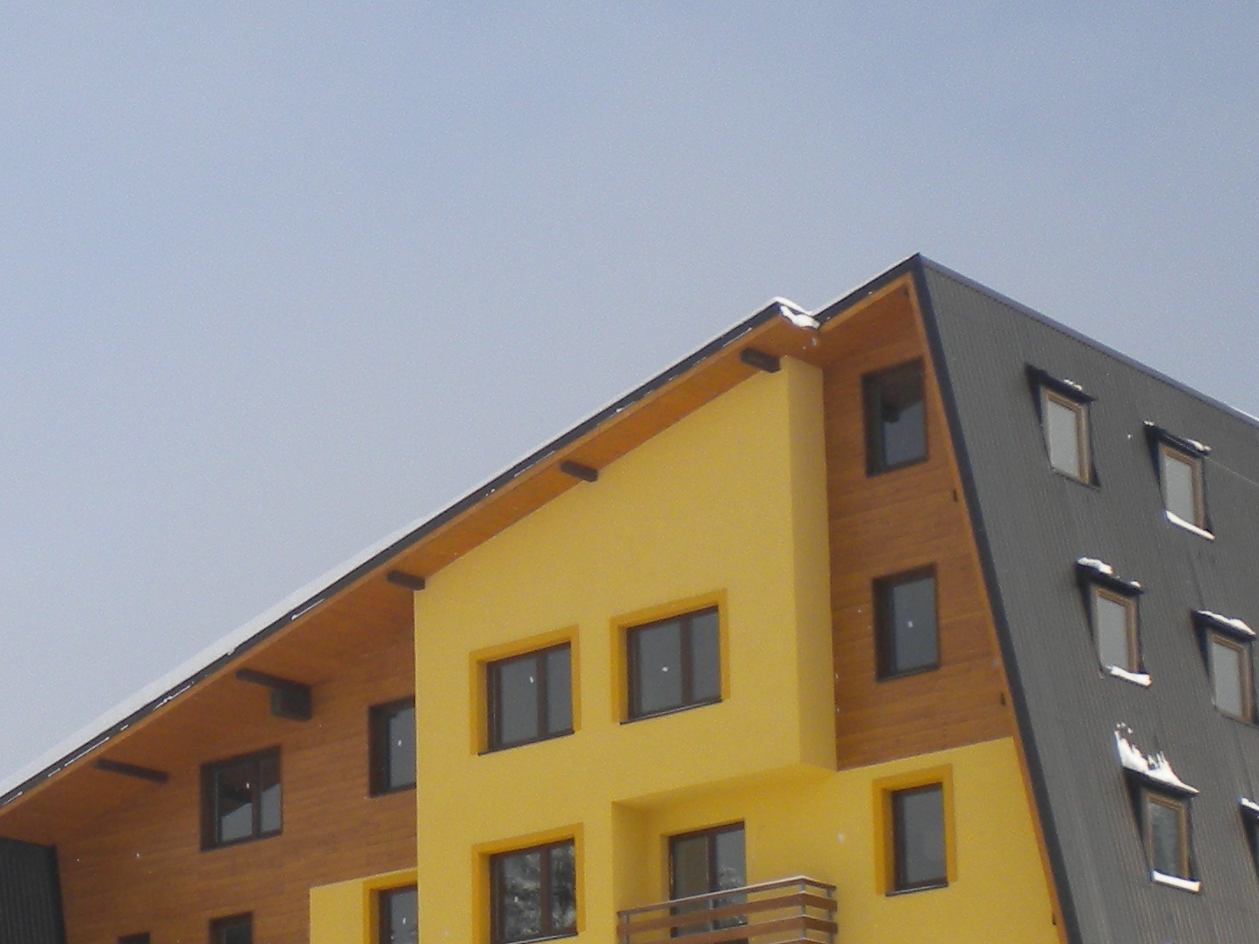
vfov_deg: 16.2
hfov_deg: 21.6
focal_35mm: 89
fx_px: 3237
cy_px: 990
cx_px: 190
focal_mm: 6.3
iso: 80
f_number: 4.6
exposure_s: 1/900
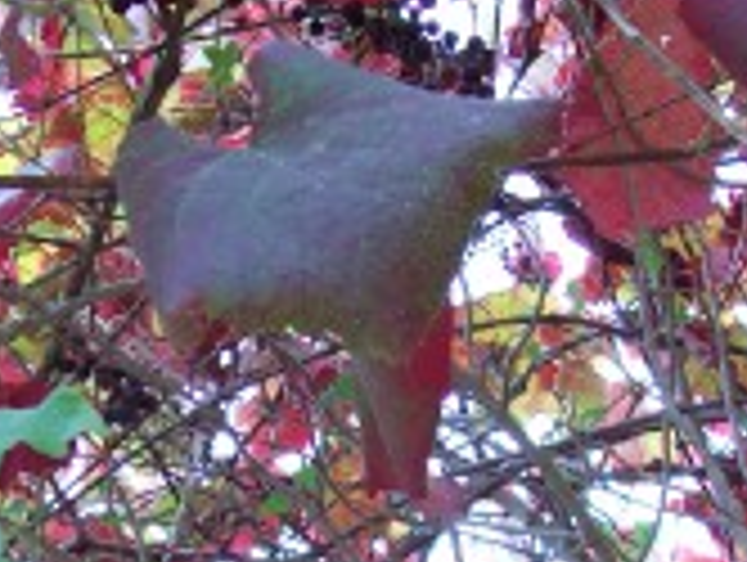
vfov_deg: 16.1
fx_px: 1923
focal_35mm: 89
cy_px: 625
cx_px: 252
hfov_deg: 21.9
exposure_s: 1/60
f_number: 2.8
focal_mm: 5.6
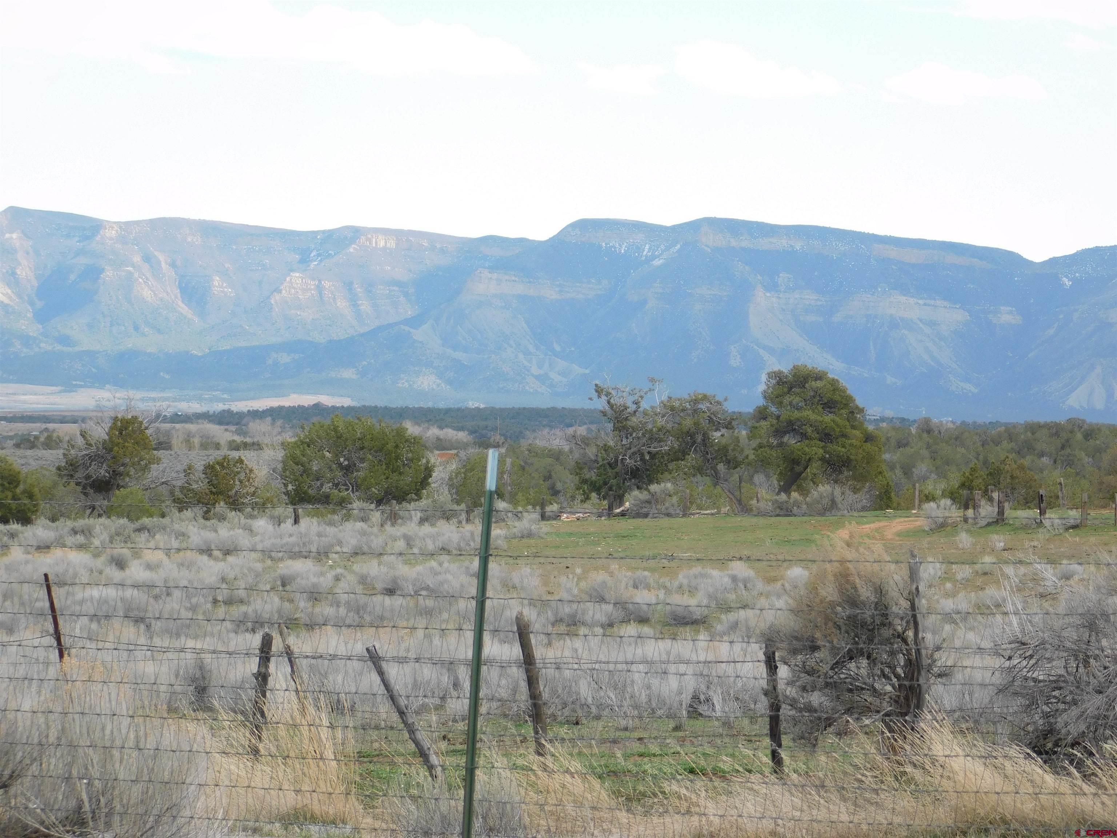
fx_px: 5937
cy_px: 419
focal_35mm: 184
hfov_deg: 10.7
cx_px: 558
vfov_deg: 8.1
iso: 125
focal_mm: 32.7
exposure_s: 1/200
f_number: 5.4
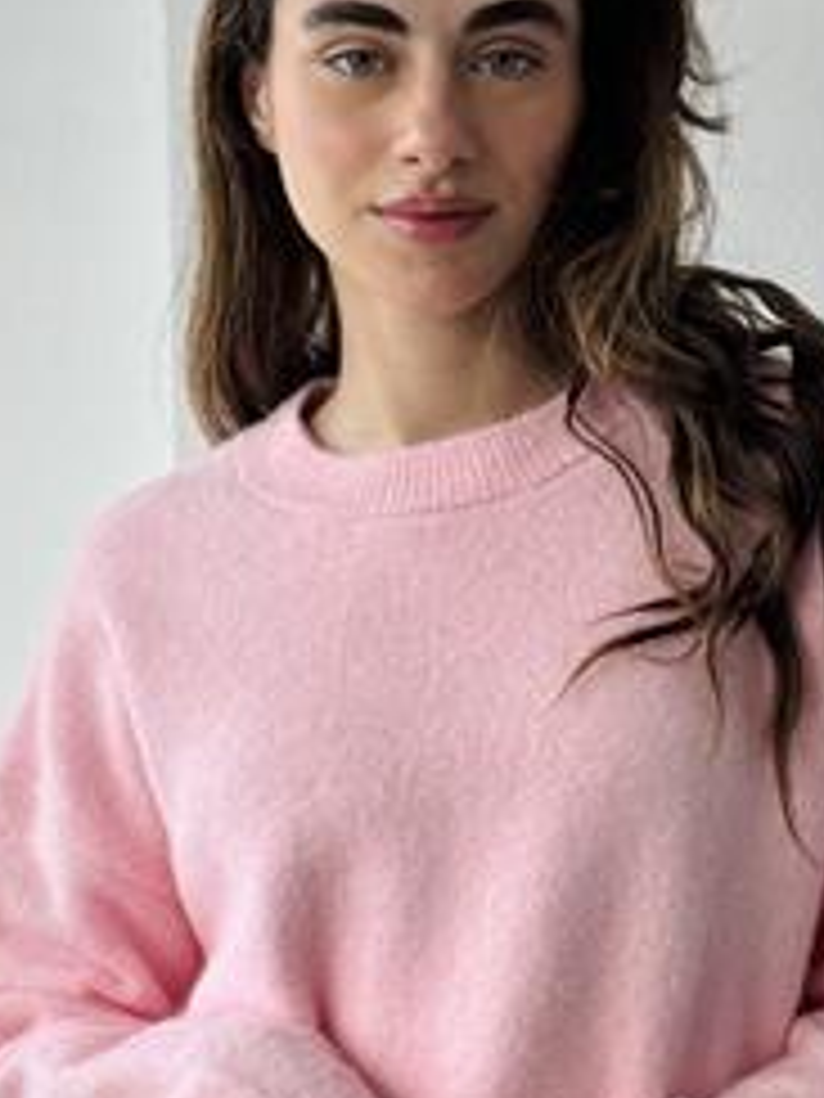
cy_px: 740
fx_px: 3333
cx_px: 491
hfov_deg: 14.1
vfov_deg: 18.7
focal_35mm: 105
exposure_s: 1/218
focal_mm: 6.76
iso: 64
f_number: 1.78
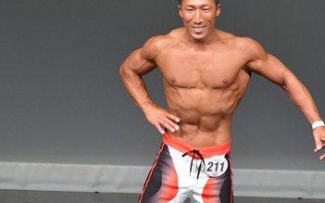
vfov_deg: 1.6
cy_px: 172
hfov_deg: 2.5
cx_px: 189
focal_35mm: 844
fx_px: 7472
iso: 5000
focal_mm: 250
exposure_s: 1/400
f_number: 5.6
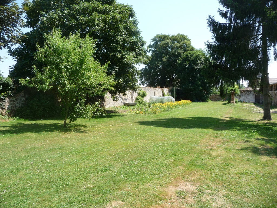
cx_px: 138
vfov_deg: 49.7
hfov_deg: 63.4
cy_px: 104
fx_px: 224
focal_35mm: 28
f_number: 3.3
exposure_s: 1/400
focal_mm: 4.7
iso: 100
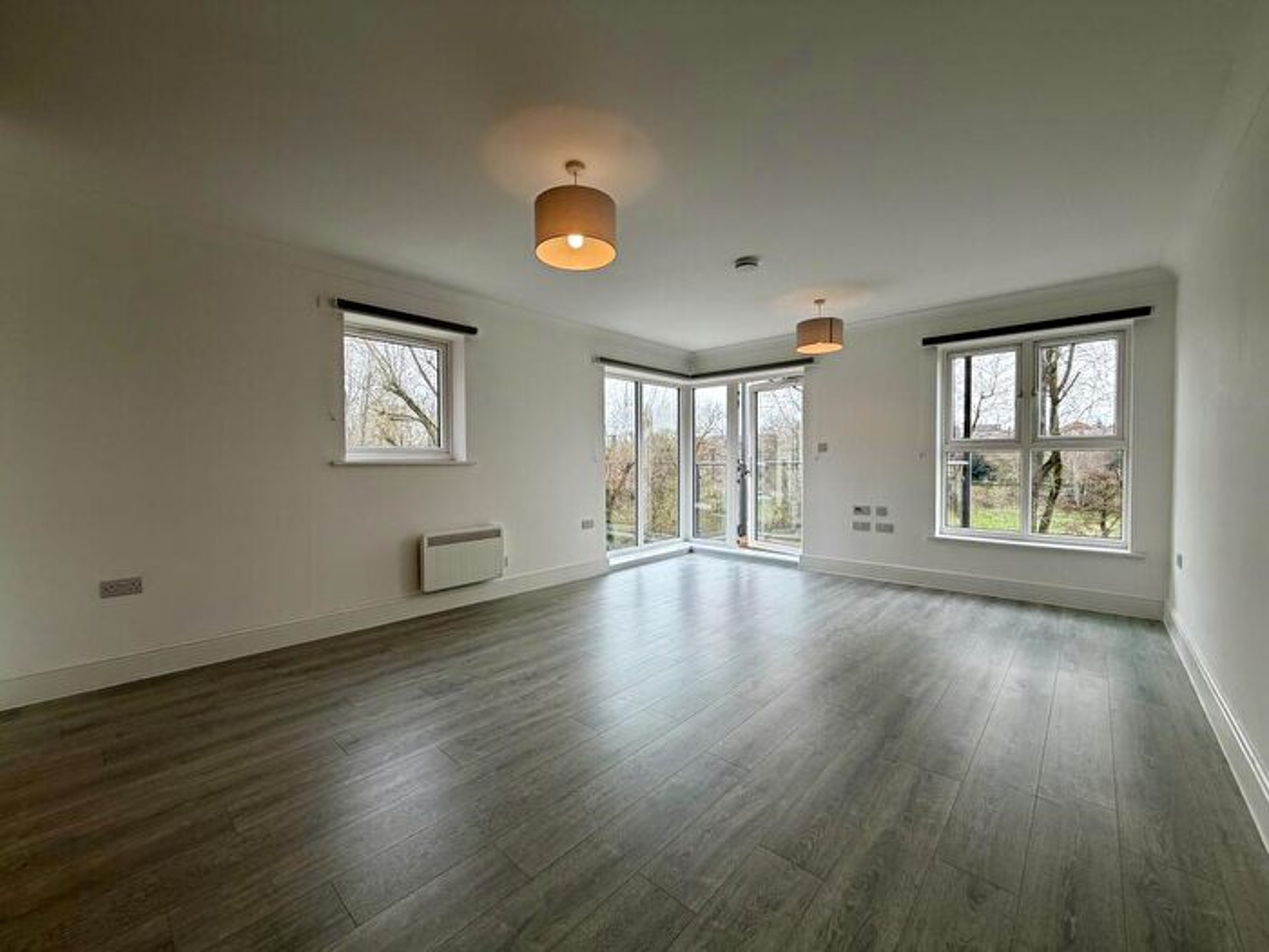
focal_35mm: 14
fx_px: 513
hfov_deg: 102.1
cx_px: 634
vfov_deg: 85.7
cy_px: 476
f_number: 2.2
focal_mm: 2.22
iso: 40
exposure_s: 1/127
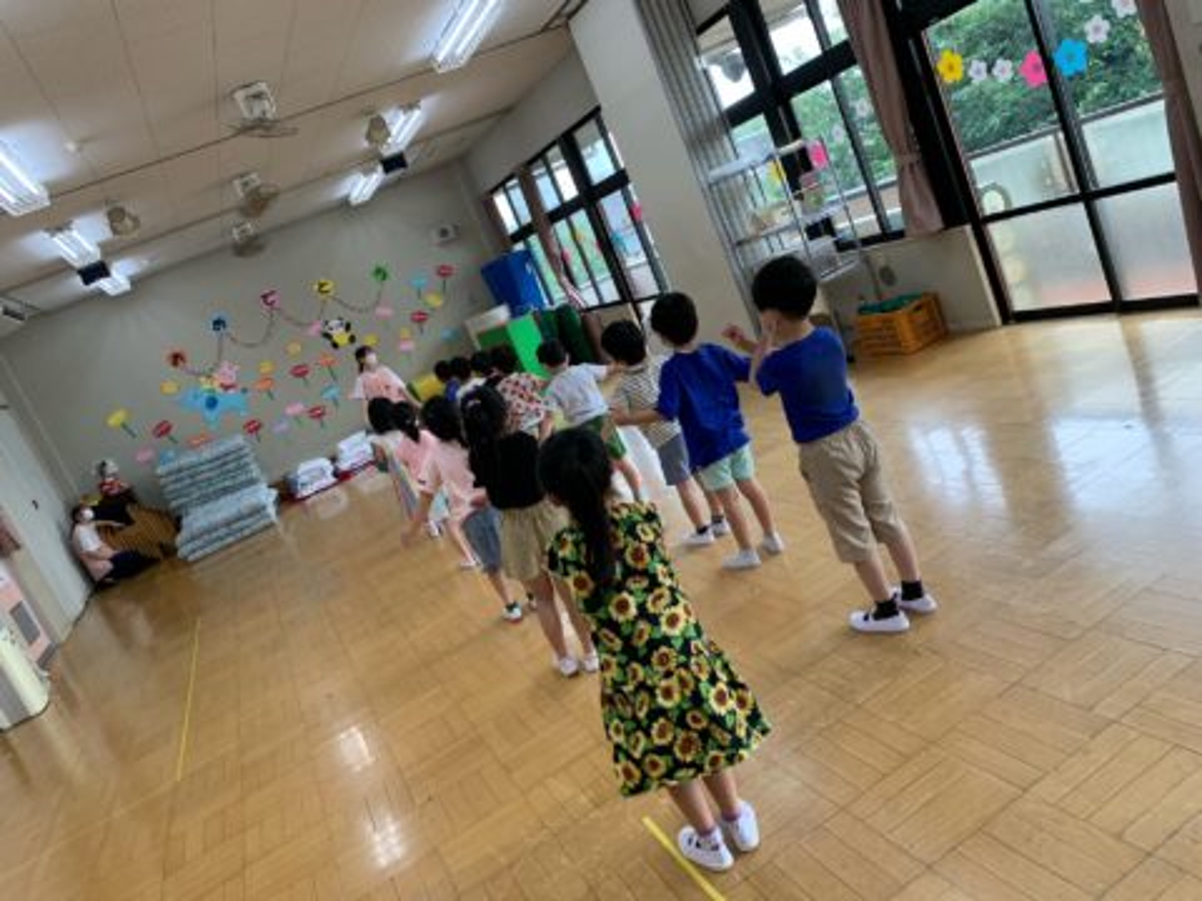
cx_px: 601
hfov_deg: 67.3
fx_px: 903
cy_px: 450
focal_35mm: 26
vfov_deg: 53.1
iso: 100
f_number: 1.8
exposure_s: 1/96
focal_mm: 4.25
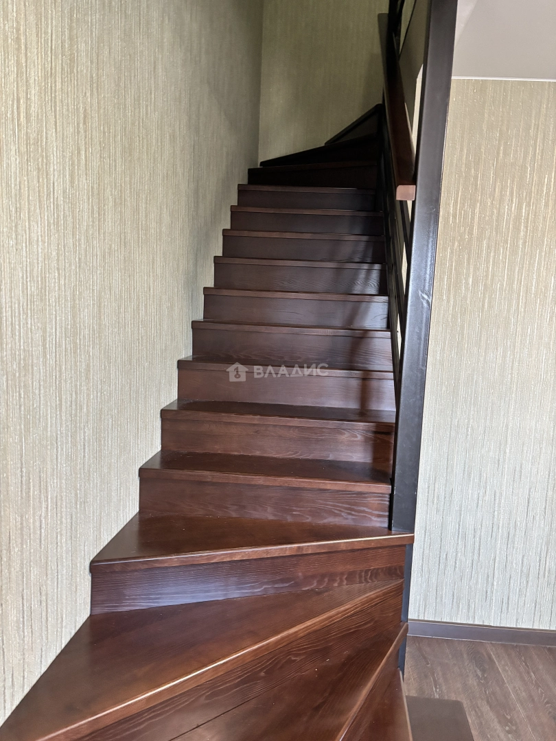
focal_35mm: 26
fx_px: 557
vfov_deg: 67.3
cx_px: 278
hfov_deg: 53.1
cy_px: 370
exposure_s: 1/55
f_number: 1.6
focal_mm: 5.96
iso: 500
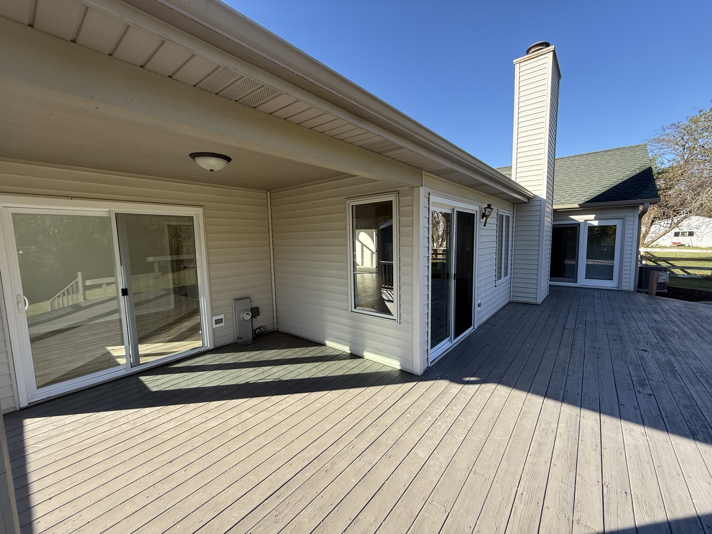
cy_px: 267
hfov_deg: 102.1
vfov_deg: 85.7
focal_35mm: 14
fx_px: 288
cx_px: 356
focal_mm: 2.22
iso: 64
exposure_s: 1/475
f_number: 2.2
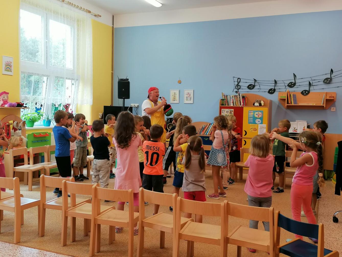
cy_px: 128
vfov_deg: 38.7
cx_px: 171
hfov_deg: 50.1
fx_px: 366
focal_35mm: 37
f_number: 1.8
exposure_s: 1/50
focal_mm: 4.75
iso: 64
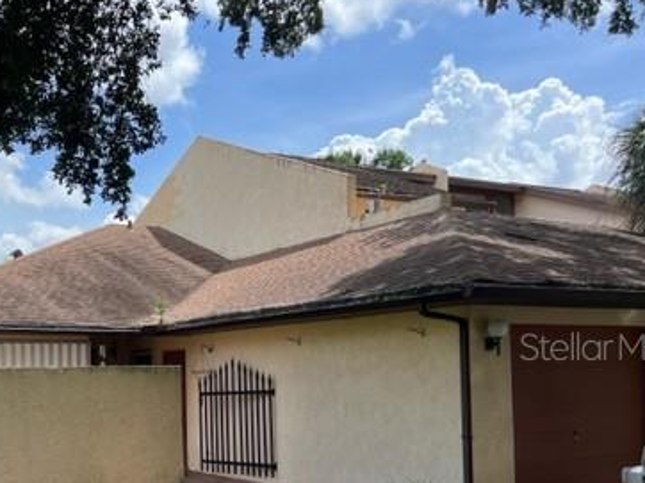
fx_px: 857
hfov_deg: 39.4
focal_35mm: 46
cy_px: 346
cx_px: 118
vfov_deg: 31.1
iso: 50
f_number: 1.5
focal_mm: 5.7
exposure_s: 1/2252
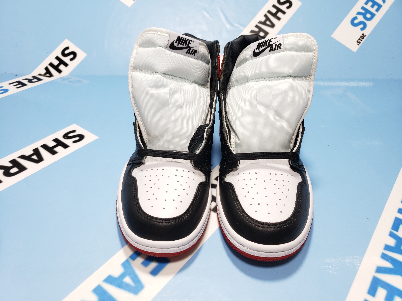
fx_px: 302
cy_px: 150
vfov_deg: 53.1
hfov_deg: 67.3
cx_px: 201
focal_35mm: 26
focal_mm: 4.3
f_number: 1.5
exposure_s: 1/100
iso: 64
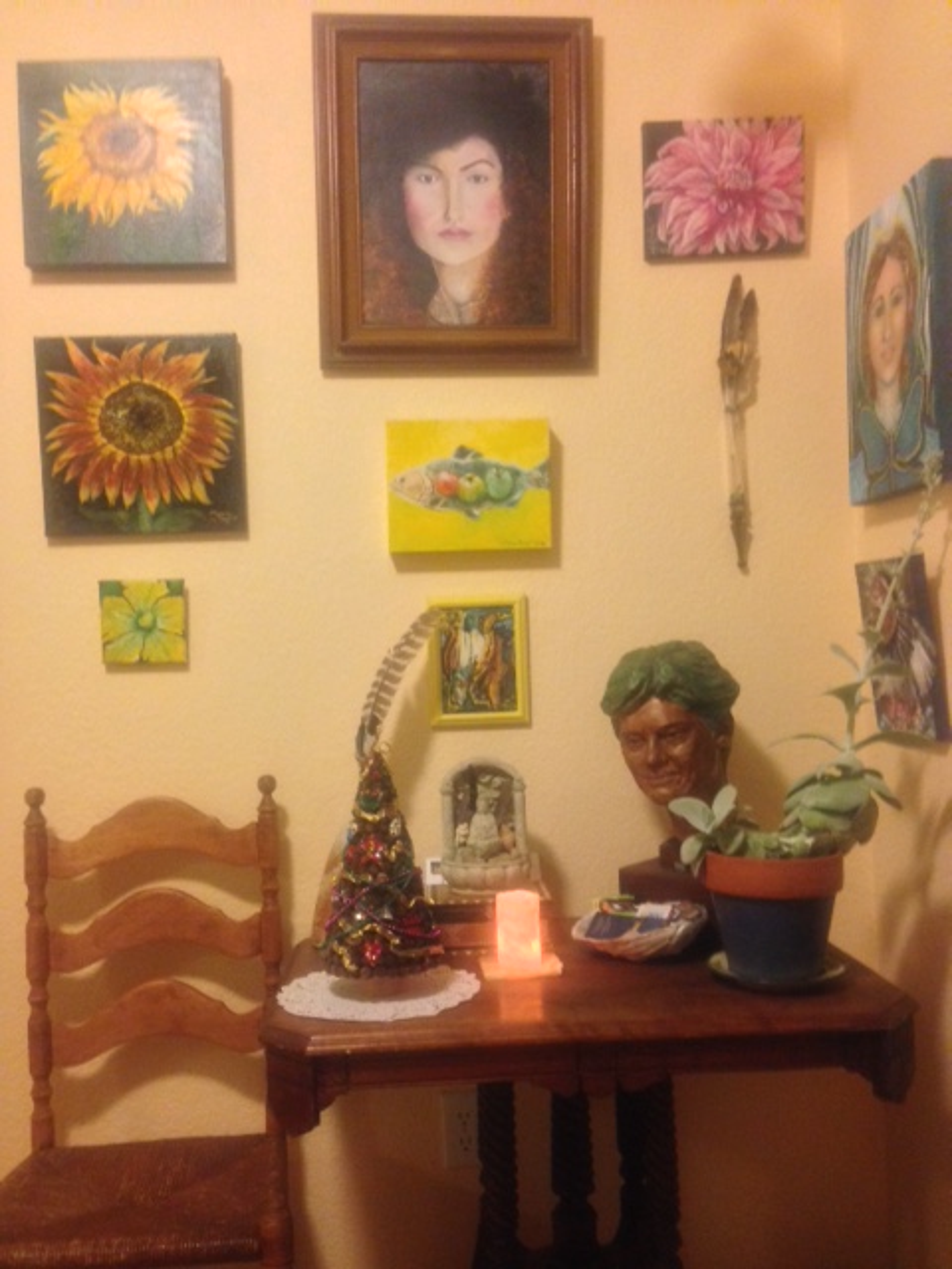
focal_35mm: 33
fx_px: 1210
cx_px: 476
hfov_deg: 42.9
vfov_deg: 55.4
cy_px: 634
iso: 320
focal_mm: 4.12
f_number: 2.4
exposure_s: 1/20
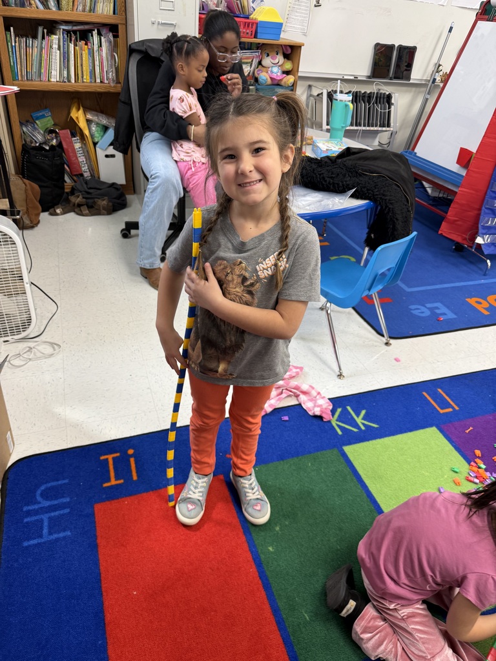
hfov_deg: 56.8
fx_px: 459
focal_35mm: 24
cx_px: 248
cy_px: 330
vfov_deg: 71.6
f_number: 1.78
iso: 125
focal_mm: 6.76
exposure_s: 1/60
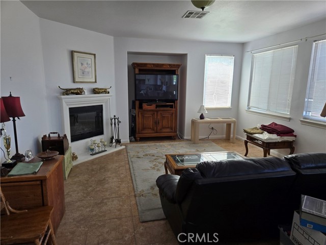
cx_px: 163
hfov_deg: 73.9
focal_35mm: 23
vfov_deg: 58.9
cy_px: 122
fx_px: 217
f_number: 1.8
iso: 64
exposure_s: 1/180
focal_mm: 5.4
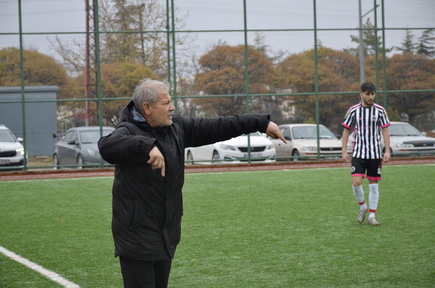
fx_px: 1447
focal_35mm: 120
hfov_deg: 17.1
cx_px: 218
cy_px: 144
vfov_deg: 11.4
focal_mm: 80
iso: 200
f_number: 7.1
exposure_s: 1/200
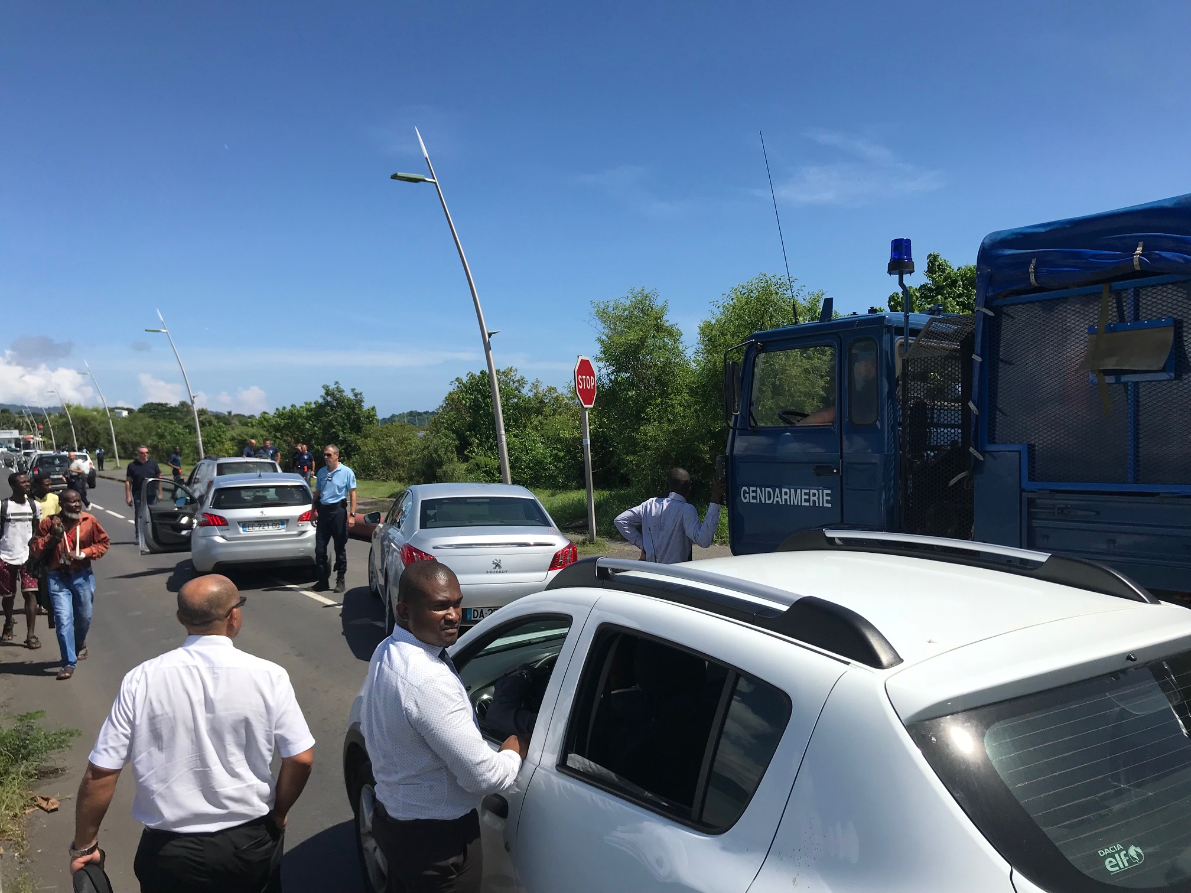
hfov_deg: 63.4
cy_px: 446
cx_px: 596
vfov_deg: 49.7
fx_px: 963
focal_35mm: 28
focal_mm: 3.99
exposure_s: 1/3831
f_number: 1.8
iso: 20
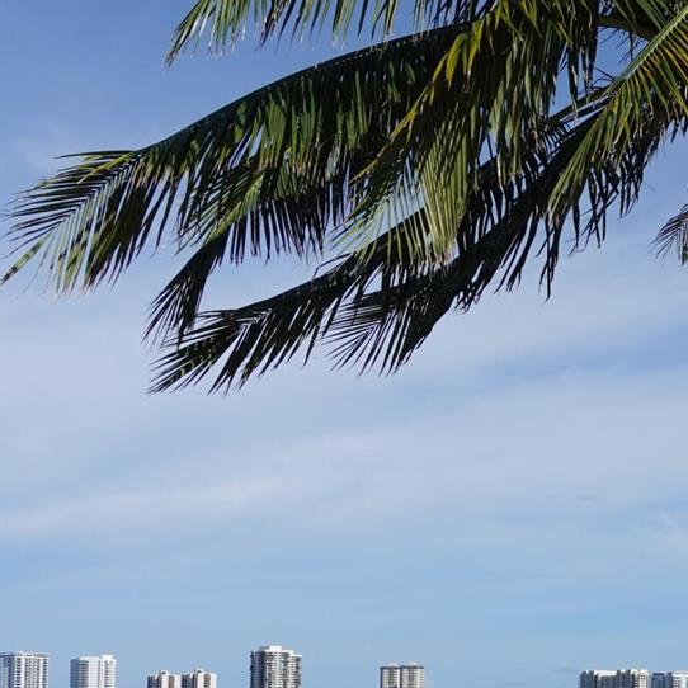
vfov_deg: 21.8
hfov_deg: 21.3
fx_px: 1731
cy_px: 653
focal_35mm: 77
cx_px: 769
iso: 125
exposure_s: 1/200
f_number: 4
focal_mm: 9.4
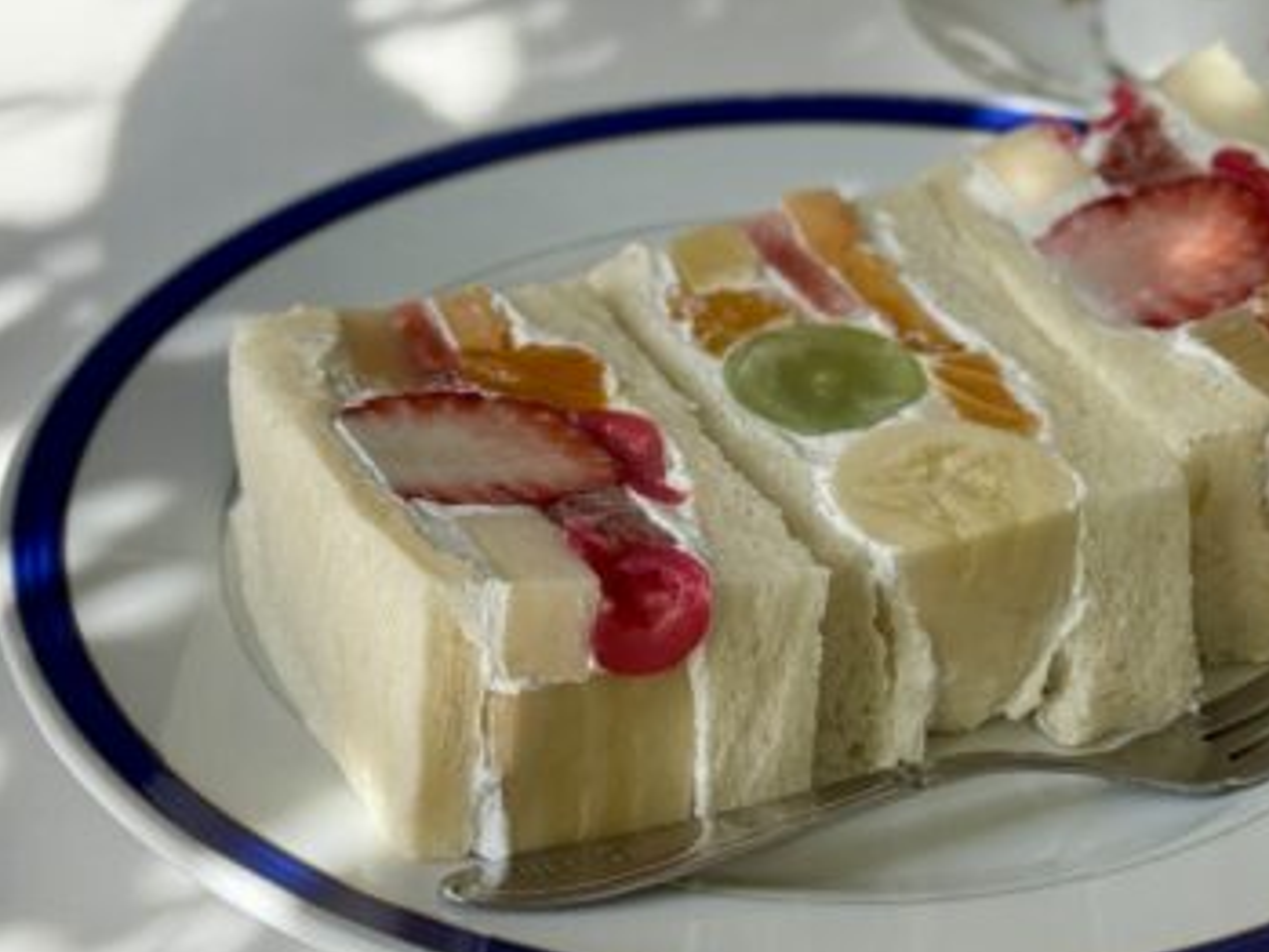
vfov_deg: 22.2
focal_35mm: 66
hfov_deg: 29.2
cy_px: 356
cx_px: 840
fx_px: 2420
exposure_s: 1/855
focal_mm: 6.76
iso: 80
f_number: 1.78
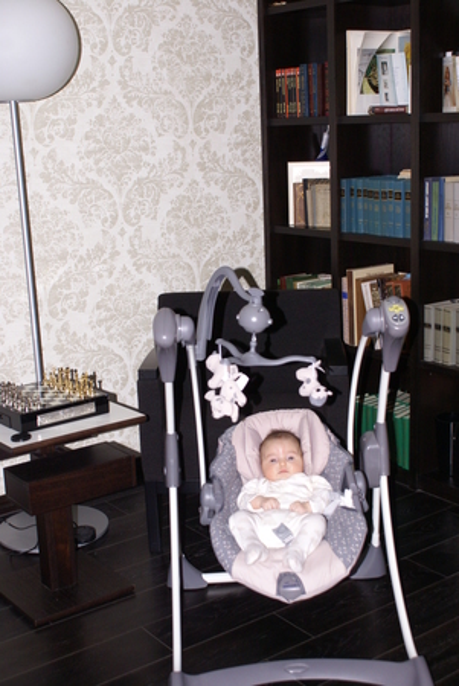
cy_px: 343
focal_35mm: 45
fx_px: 859
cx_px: 230
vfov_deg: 43.6
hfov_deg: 29.9
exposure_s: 1/60
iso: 400
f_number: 5
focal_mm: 30
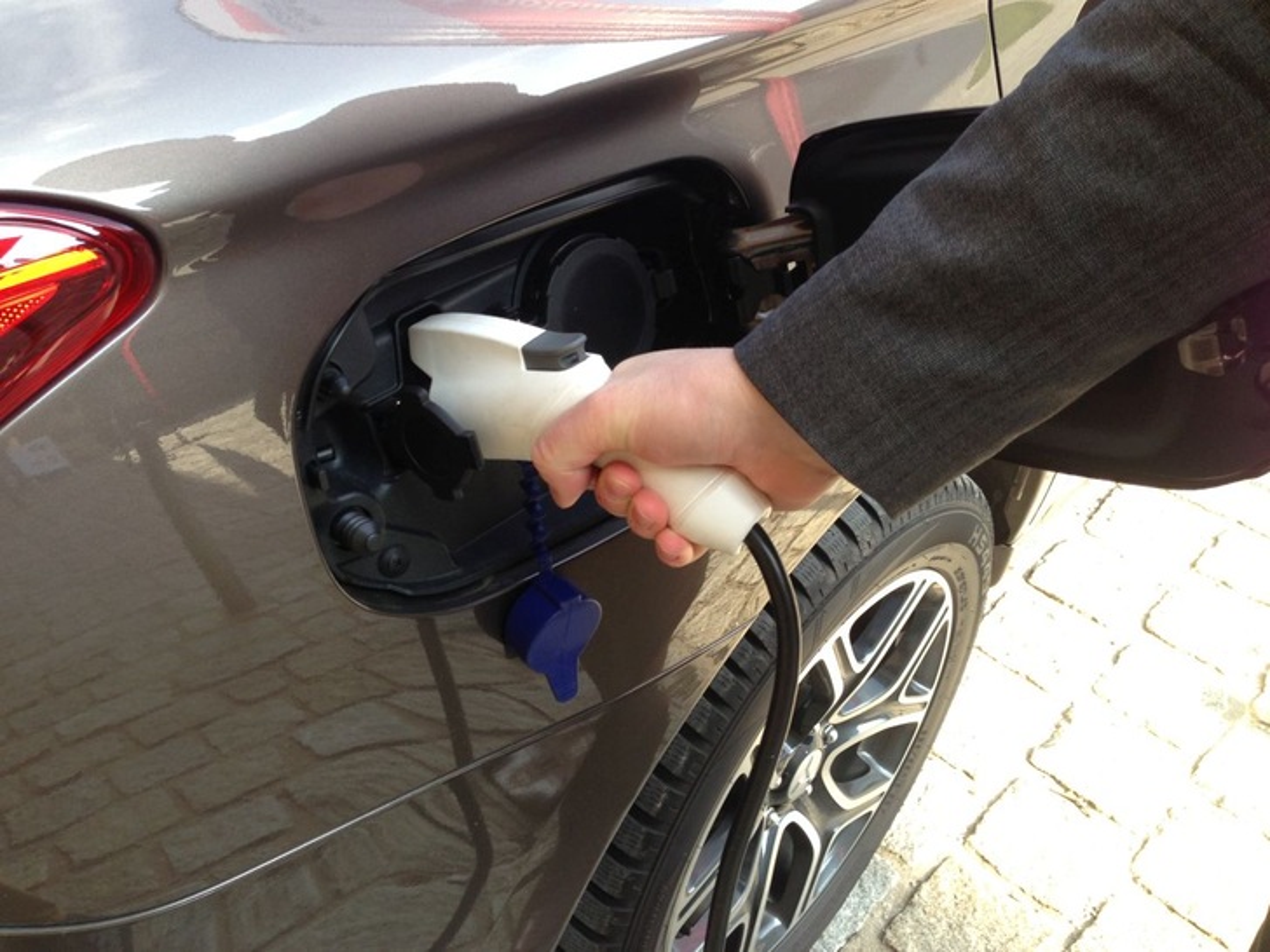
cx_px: 635
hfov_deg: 55.4
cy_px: 476
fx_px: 1211
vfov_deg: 42.9
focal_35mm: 33
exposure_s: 1/121
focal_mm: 4.13
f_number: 2.4
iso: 50
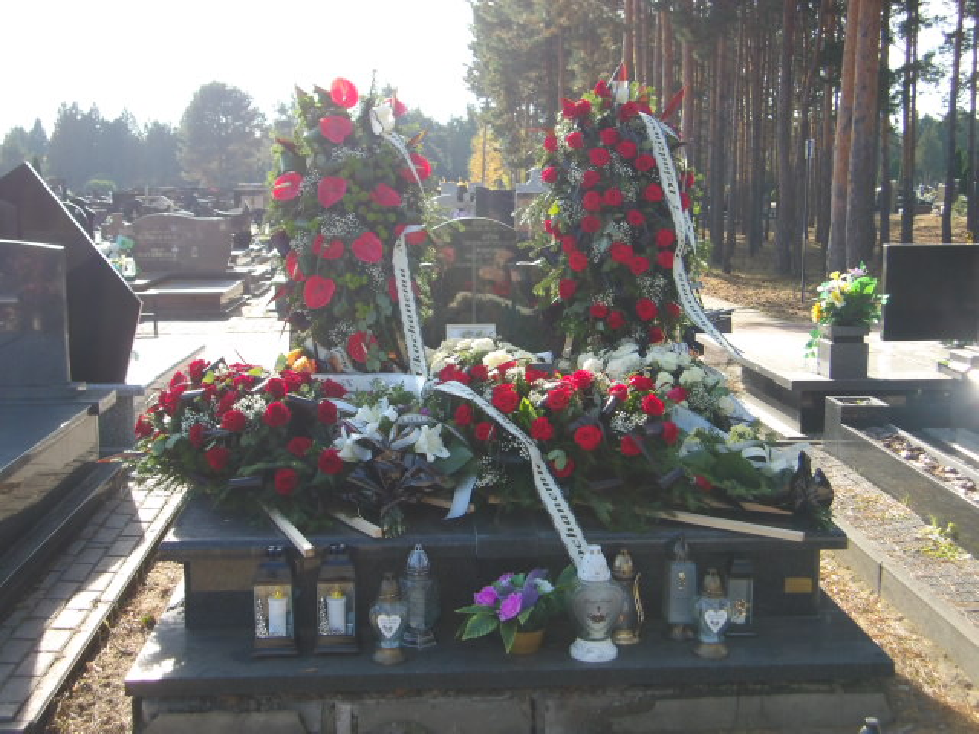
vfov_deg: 34.3
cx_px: 490
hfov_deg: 44.8
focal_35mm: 42
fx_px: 1188
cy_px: 367
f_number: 3.7
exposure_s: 1/268
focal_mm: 7.6
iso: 100
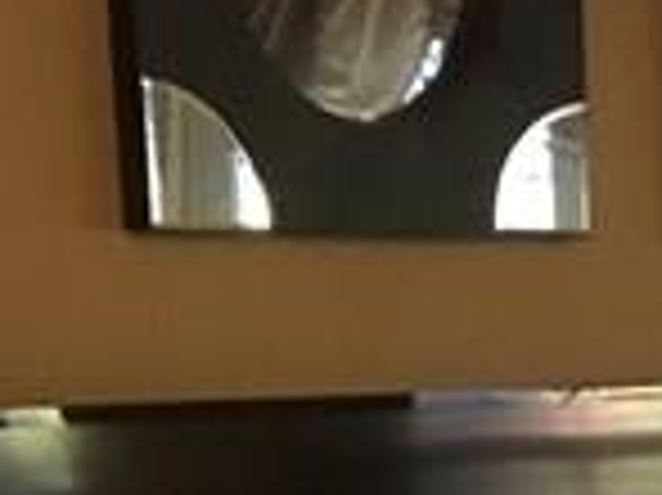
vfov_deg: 7.1
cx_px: 1837
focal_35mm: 202
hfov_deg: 8.5
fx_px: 3860
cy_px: 950
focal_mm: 4.15
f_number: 2.2
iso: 200
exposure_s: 1/15
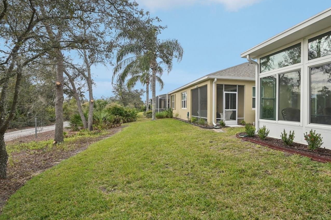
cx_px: 199
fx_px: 184
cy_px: 102
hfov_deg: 83.0
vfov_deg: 61.7
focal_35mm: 20
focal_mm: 16
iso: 400
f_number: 8
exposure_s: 1/800
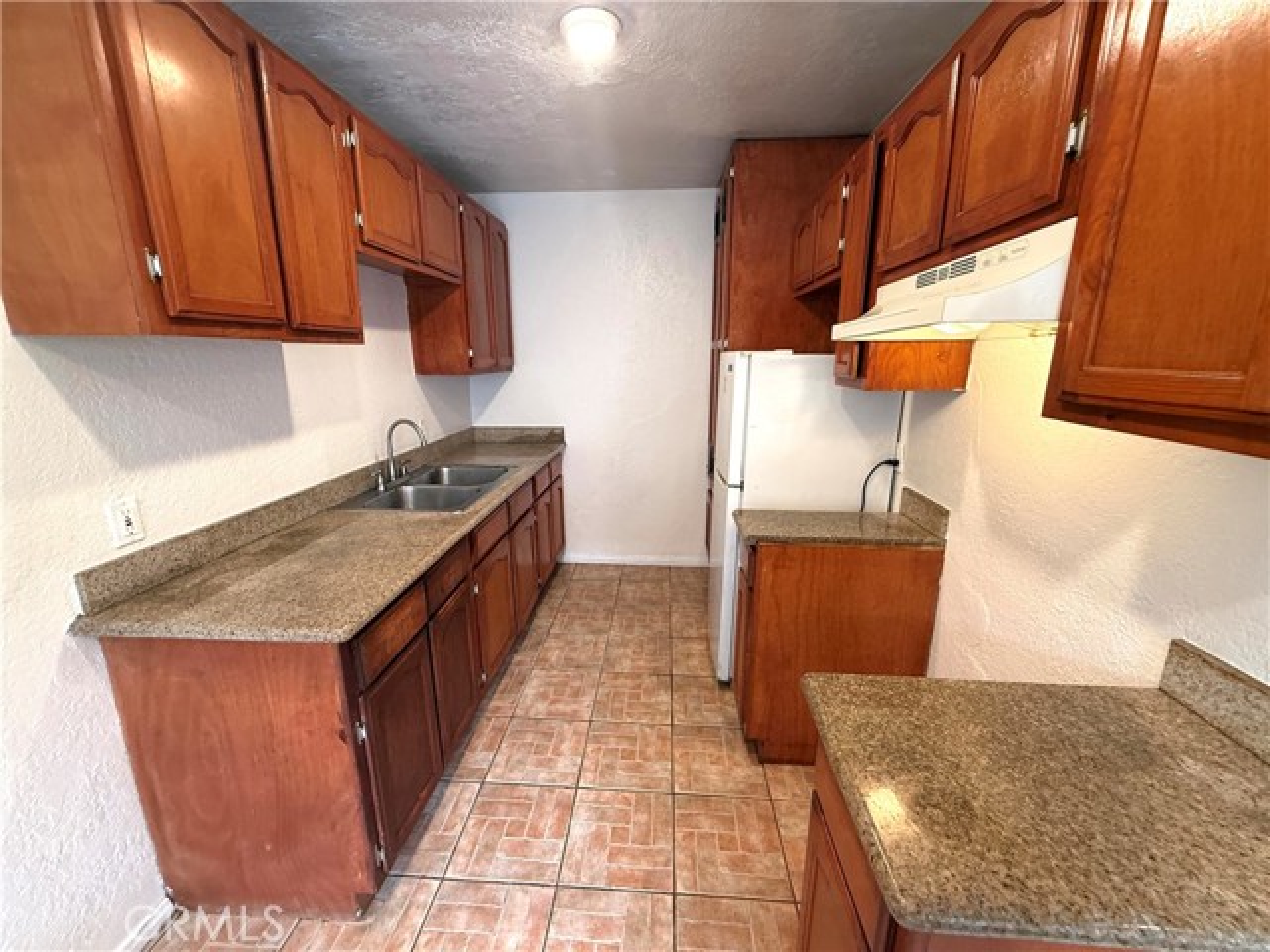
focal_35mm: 14
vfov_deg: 85.7
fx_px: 514
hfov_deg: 102.1
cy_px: 476
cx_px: 635
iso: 250
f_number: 2.2
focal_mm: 2.22
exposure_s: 1/60
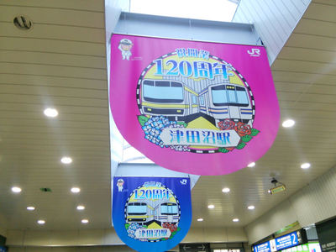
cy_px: 126
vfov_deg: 46.8
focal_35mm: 30
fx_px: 291
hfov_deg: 60.0
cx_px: 168
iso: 80
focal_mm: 4.06
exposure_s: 1/59
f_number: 1.94
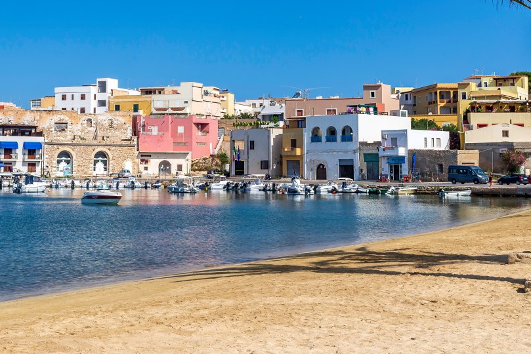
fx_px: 1033
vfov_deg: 19.3
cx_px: 138
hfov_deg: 28.4
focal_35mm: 70
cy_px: 79
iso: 100
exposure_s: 1/160
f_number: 13
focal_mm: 35
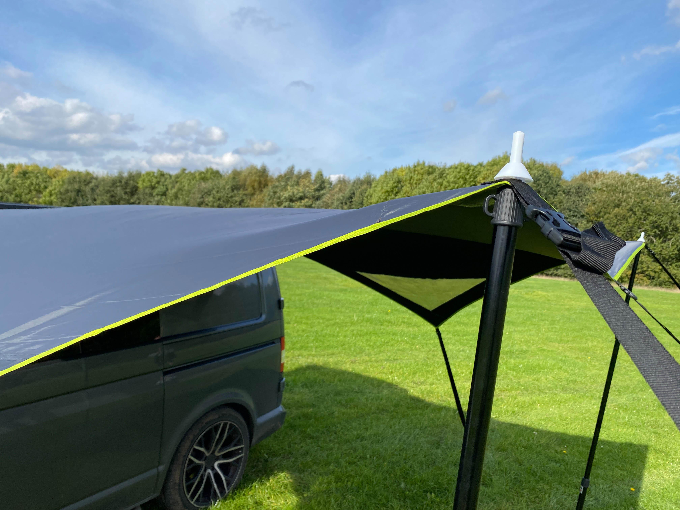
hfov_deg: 67.3
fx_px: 511
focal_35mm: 26
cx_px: 340
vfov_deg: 53.1
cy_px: 255
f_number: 1.8
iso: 32
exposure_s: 1/2410
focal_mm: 4.25
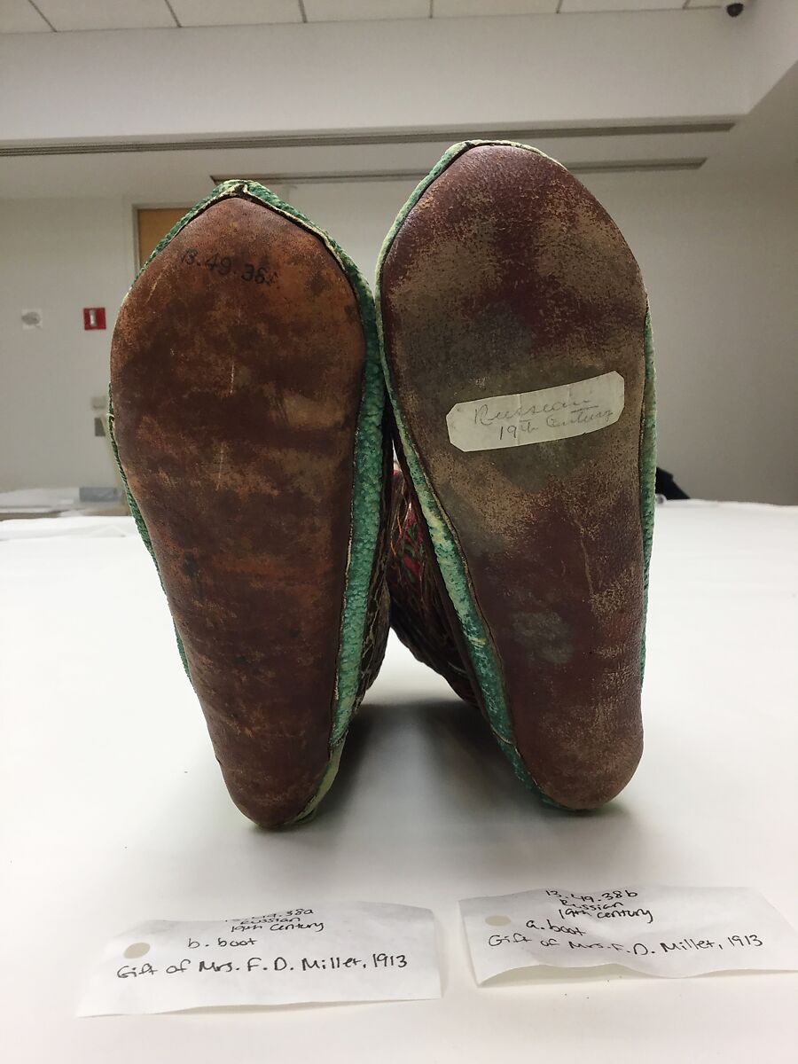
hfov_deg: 45.4
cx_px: 399
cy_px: 532
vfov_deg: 58.4
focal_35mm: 31
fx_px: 953
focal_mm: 3.3
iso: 32
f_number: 2.4
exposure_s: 1/40
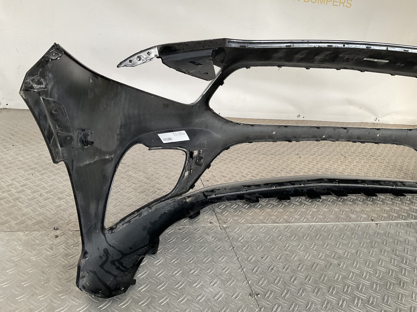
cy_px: 156
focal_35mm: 29
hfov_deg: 61.7
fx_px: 349
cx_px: 208
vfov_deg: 48.2
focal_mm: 3
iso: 64
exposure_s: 1/100
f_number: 1.8
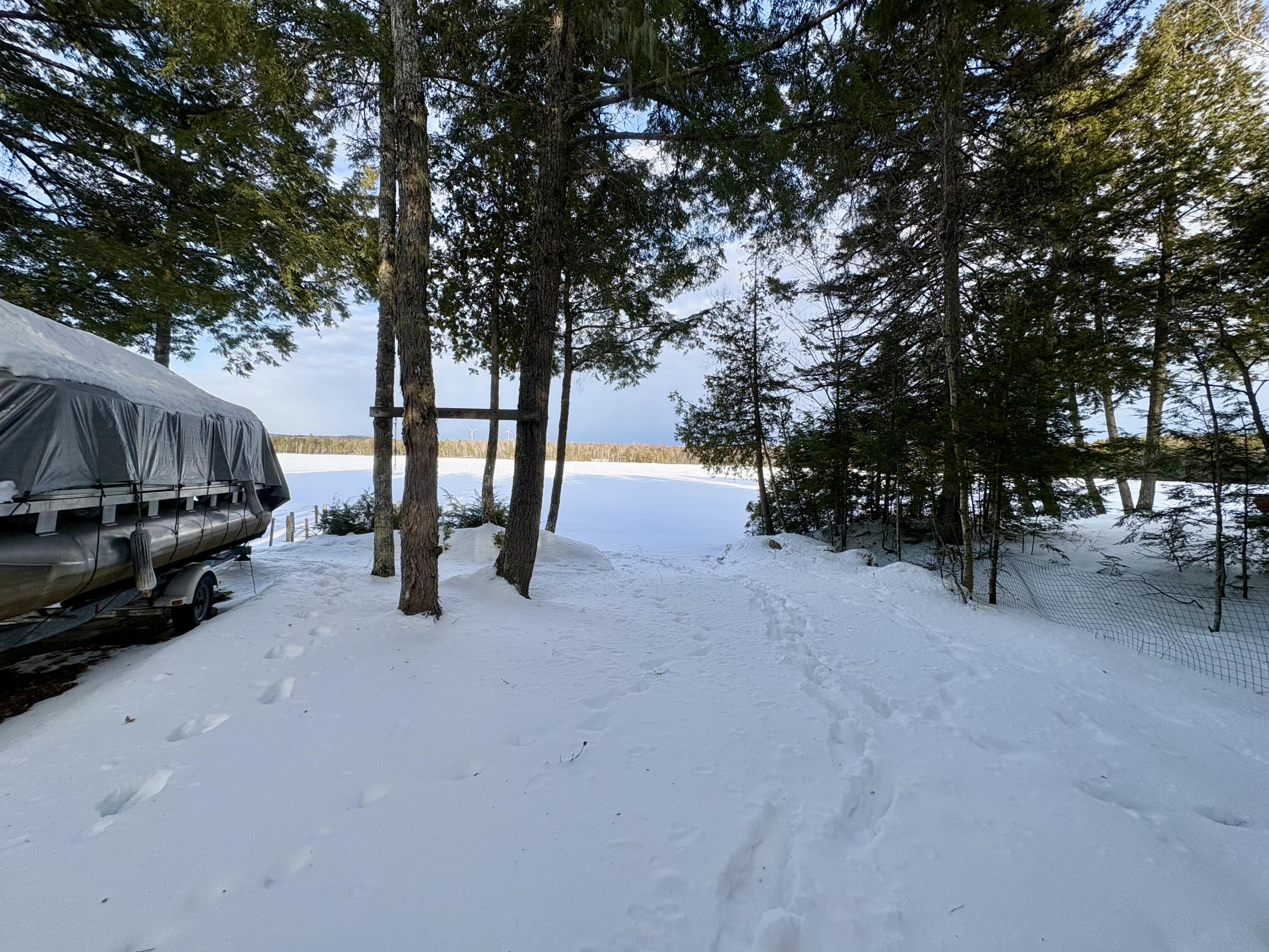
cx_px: 634
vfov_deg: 85.7
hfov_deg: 102.1
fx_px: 513
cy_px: 476
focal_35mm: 14
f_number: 2.2
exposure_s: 1/804
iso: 40
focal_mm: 2.22
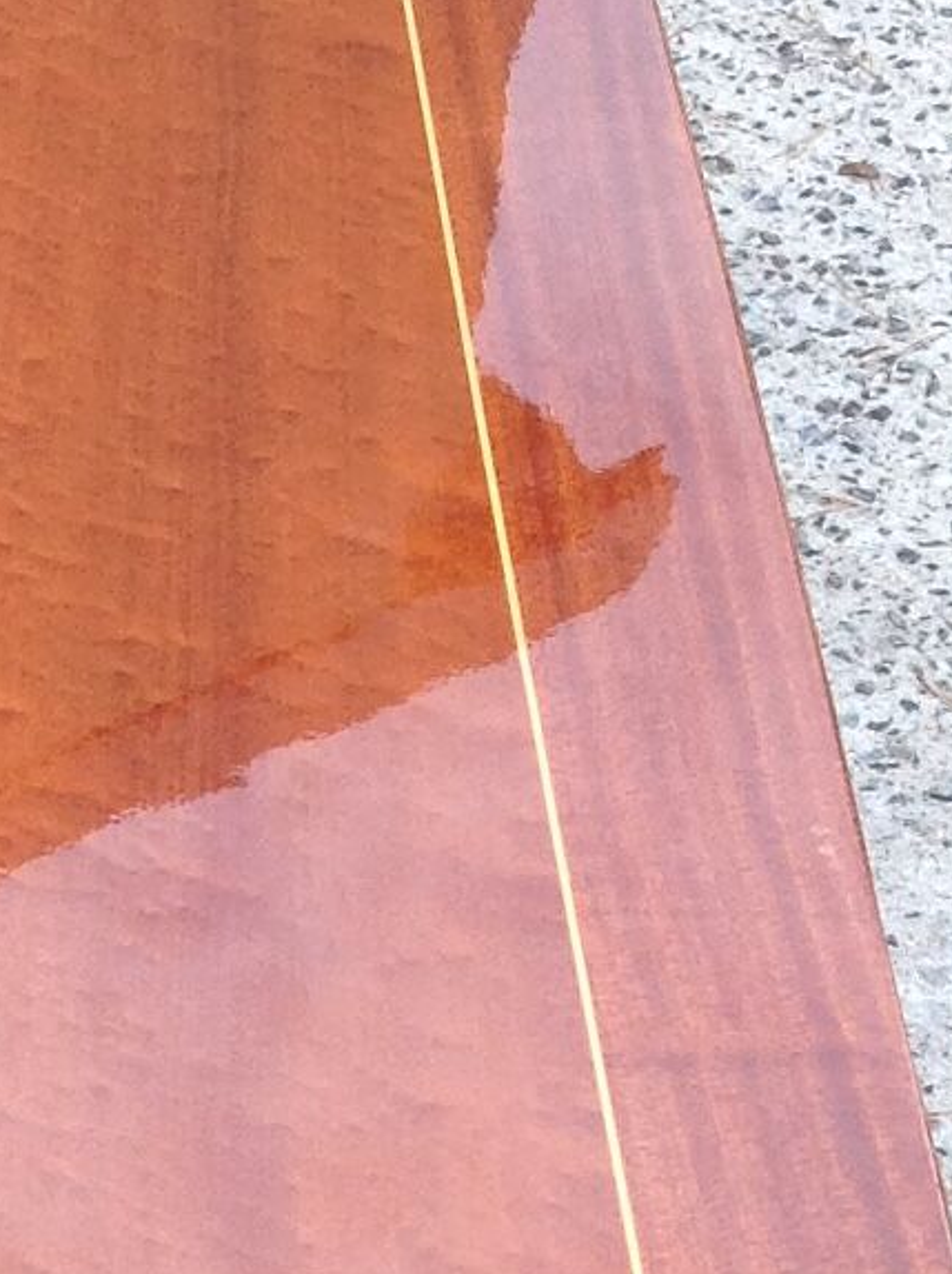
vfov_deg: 12.3
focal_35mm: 158
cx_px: -883
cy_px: 1372
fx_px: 5807
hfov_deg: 8.9
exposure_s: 1/217
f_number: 2.4
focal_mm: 4.28
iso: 50
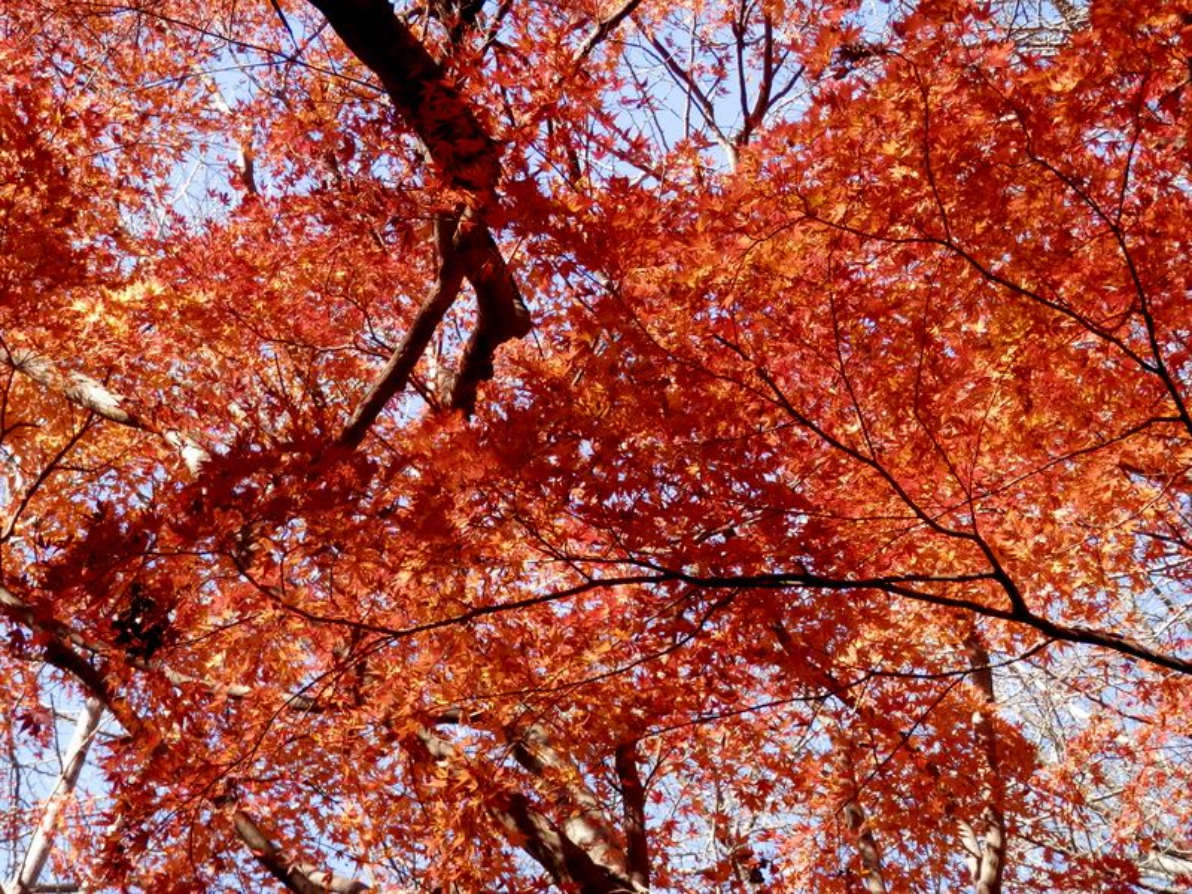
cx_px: 596
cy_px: 447
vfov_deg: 18.4
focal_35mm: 80
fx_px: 2755
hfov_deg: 24.4
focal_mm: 14.4
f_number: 4.6
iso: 100
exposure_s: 1/125
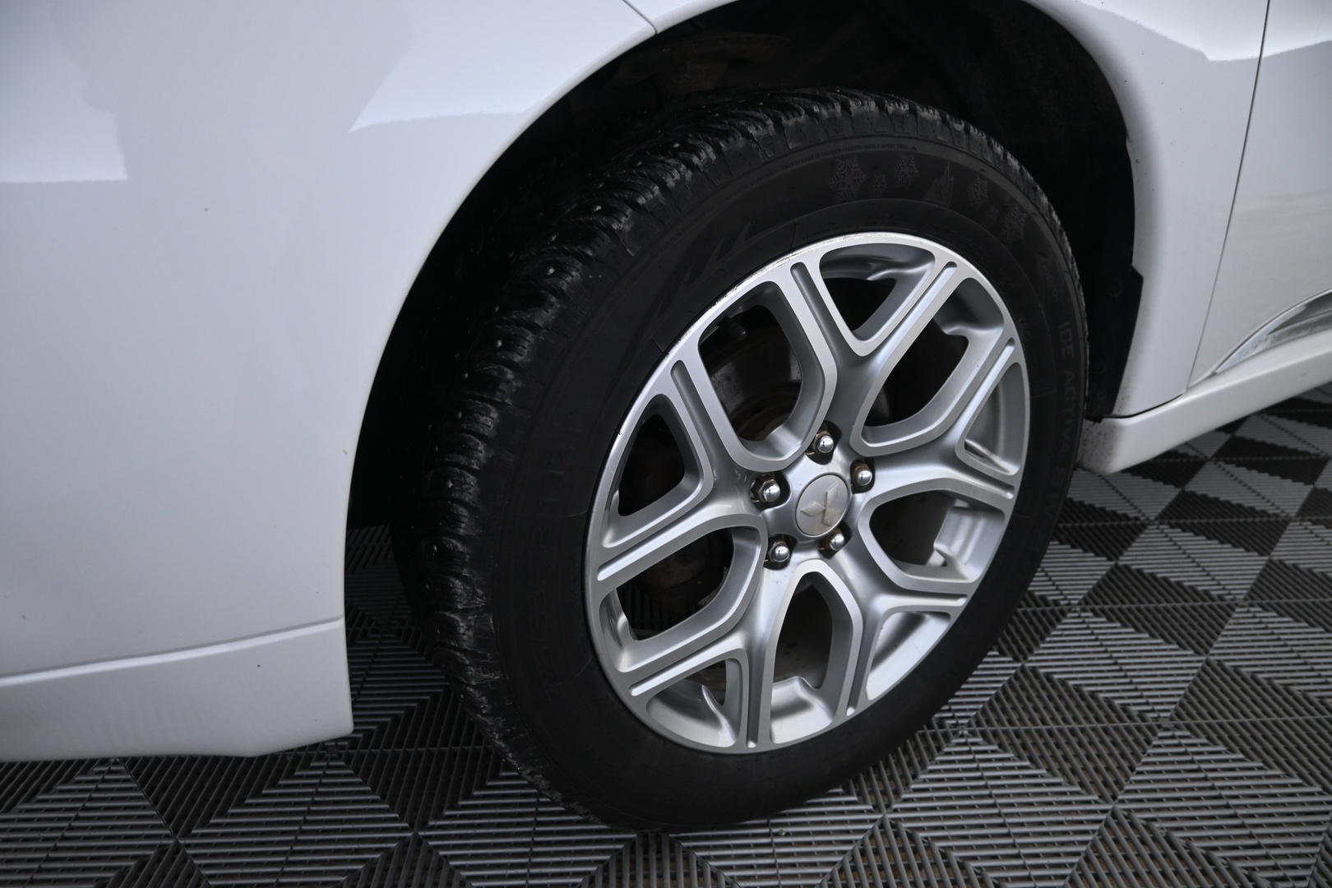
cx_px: 666
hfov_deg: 73.7
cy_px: 444
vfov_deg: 53.1
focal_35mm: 24
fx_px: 888
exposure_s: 1/25
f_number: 3.5
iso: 500
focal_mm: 16
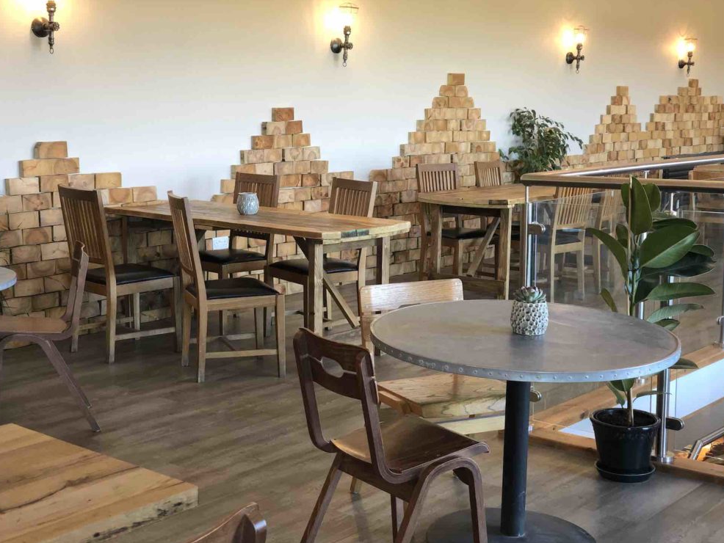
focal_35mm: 54
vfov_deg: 27.0
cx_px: 358
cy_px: 280
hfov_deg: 35.5
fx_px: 1130
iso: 80
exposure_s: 1/50
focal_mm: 6
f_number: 2.4
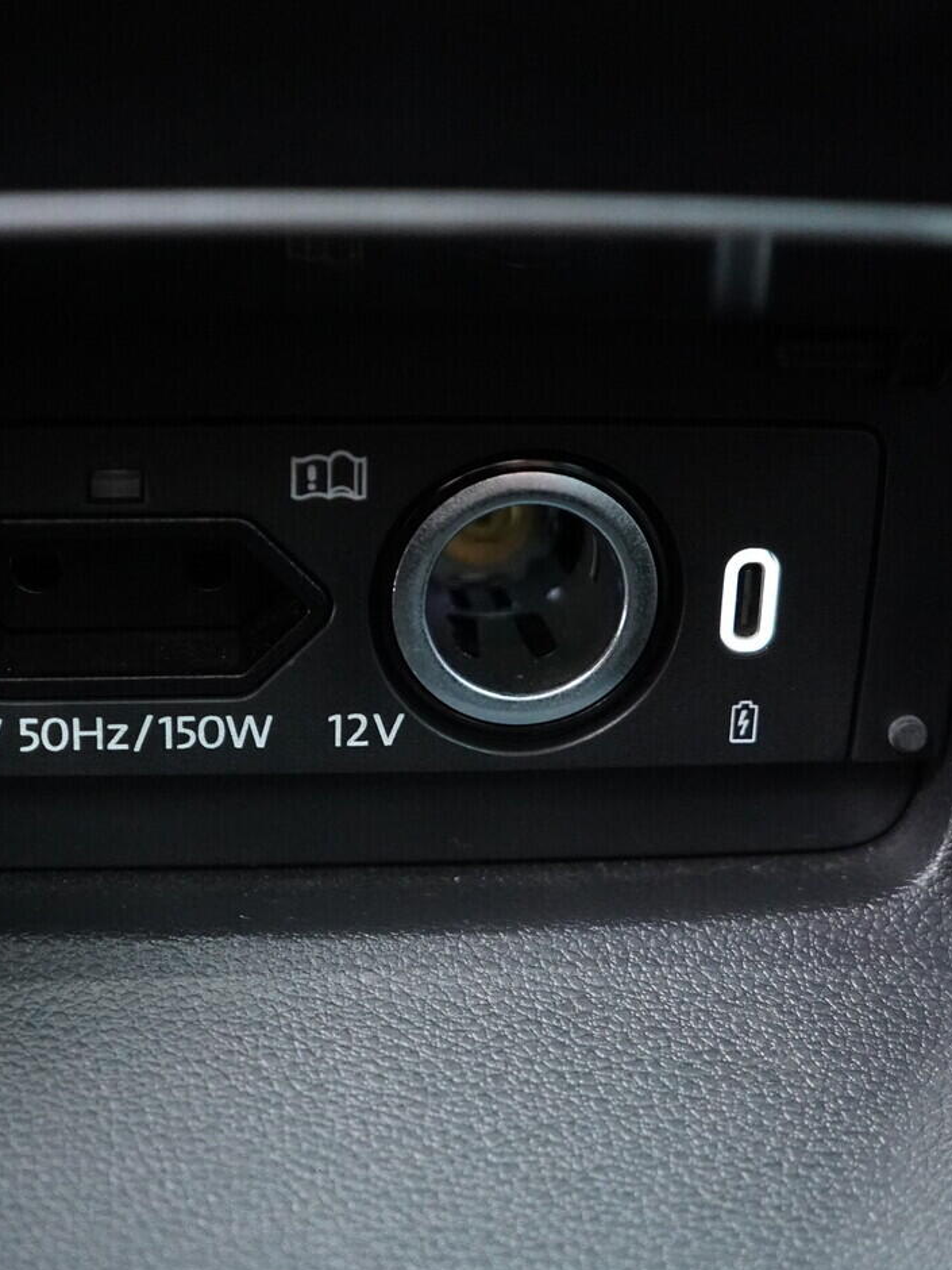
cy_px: 638
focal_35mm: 53
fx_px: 1943
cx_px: 355
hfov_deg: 27.4
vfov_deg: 36.2
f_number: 2.8
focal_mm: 24
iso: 4000
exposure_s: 1/40
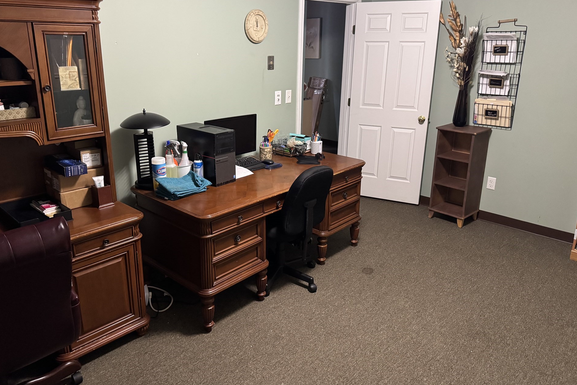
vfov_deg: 47.8
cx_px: 270
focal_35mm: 27
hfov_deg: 67.3
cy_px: 172
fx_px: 433
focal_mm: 6.76
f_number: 1.78
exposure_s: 1/40
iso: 800
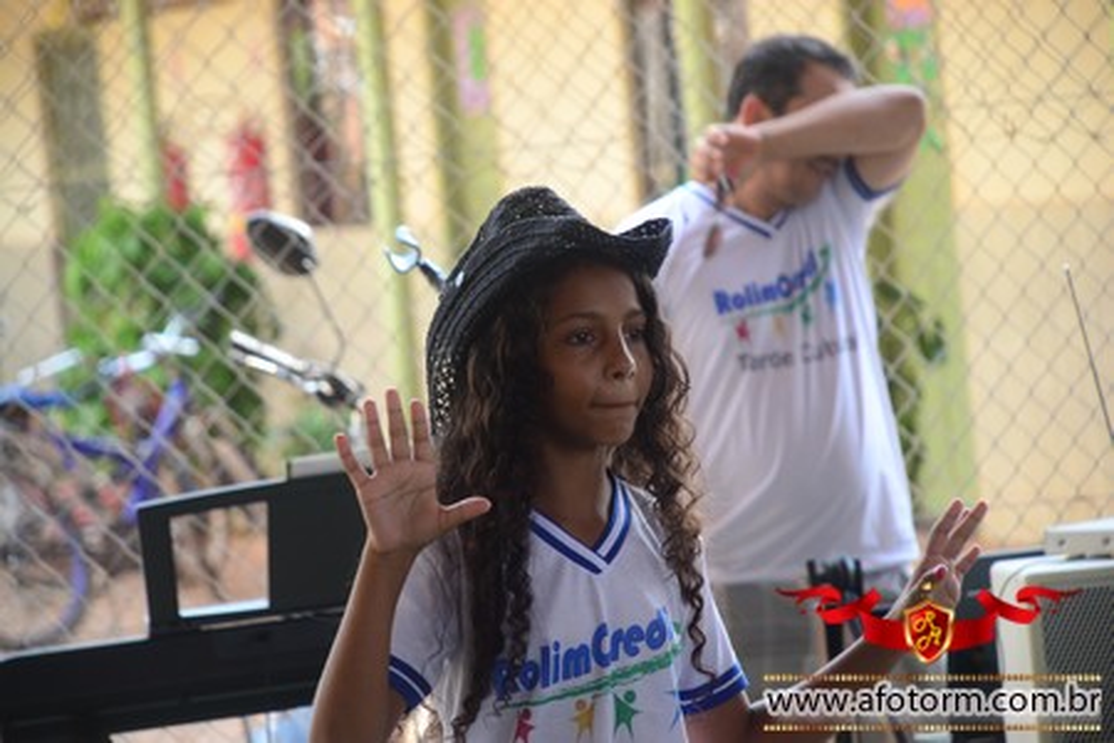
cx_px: 557
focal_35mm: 202
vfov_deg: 6.8
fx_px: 6266
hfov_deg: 10.2
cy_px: 372
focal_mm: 135
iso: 400
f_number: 6.3
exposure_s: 1/160
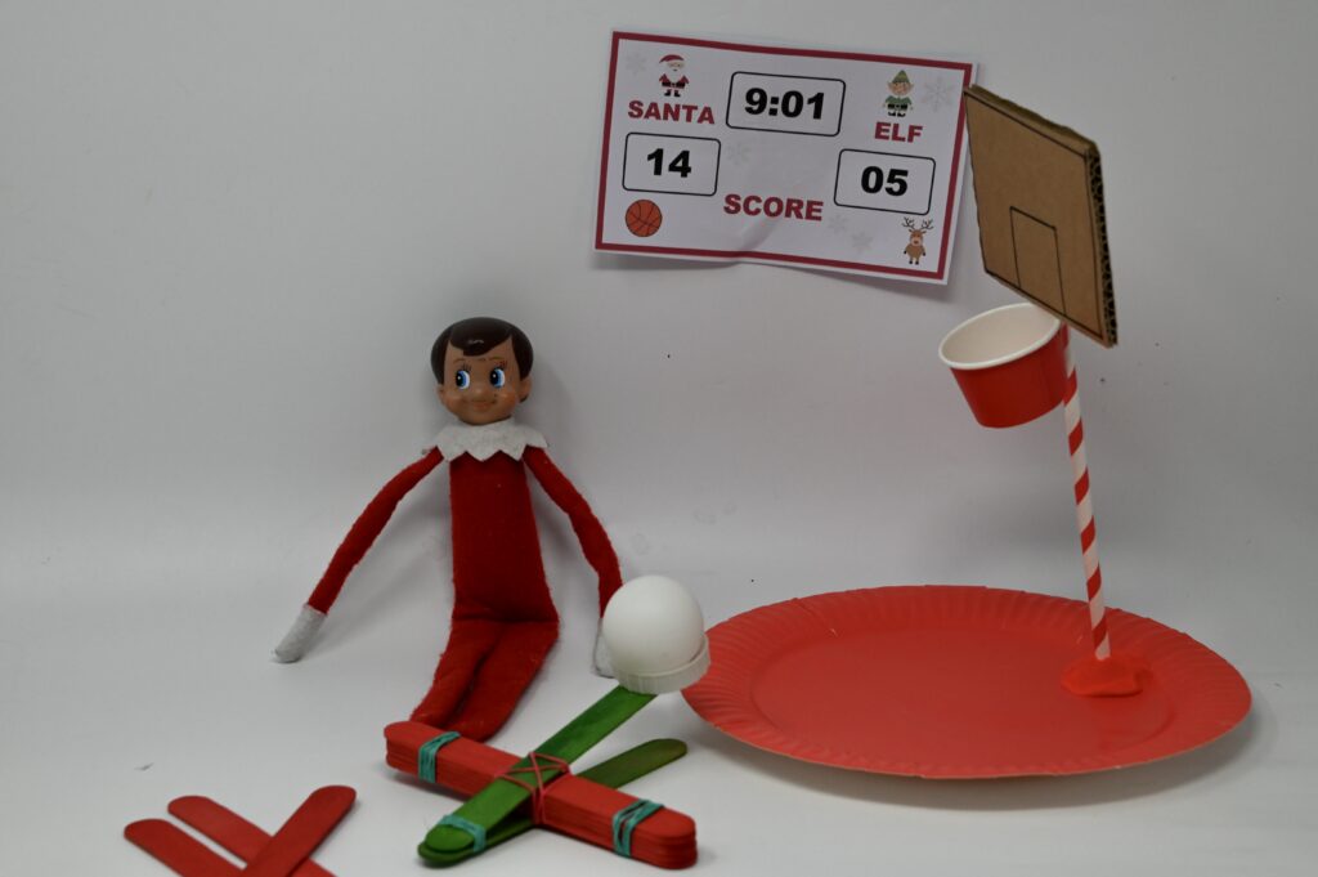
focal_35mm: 72
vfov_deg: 18.9
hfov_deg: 28.1
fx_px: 2634
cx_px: 659
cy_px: 438
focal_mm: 72
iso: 1250
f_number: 8
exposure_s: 1/125
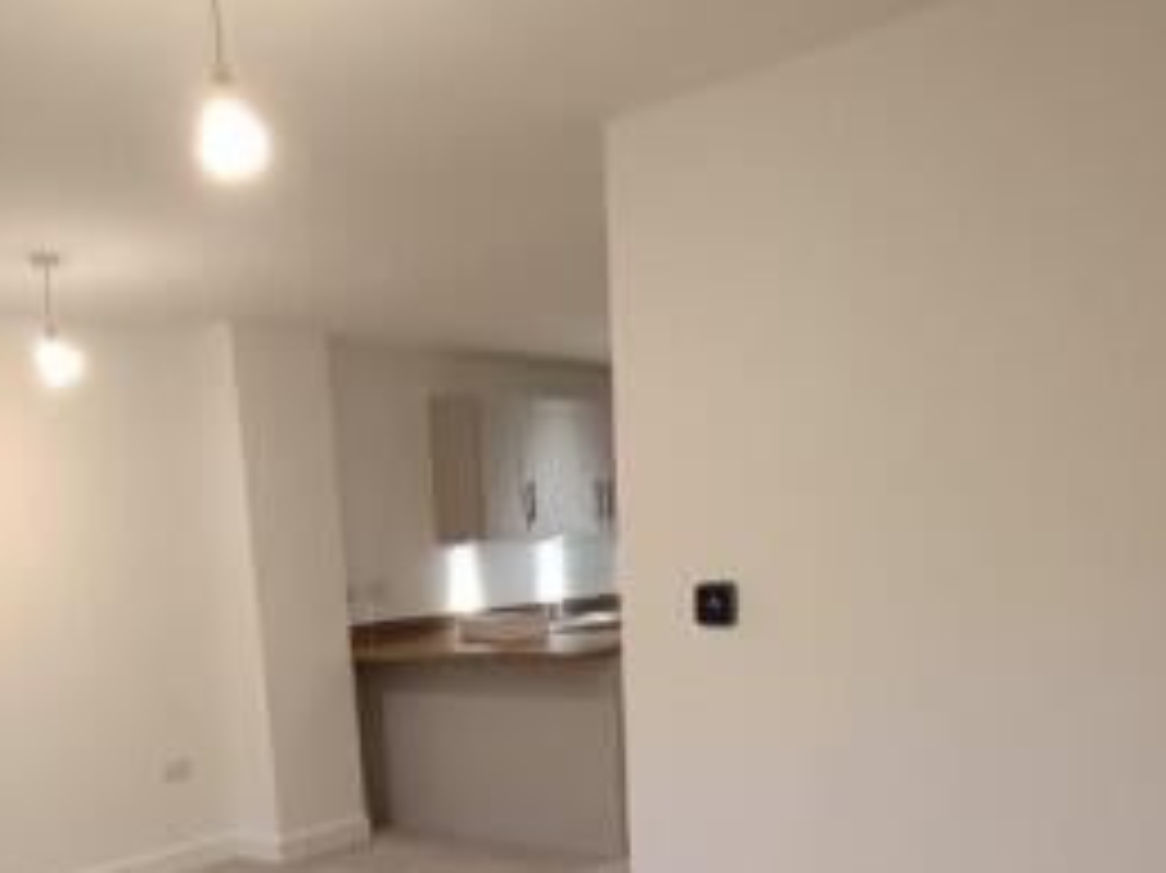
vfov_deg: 37.0
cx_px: 434
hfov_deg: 50.8
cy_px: 794
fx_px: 1212
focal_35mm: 36
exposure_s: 1/33.3
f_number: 2.2
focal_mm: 1.65
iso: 355
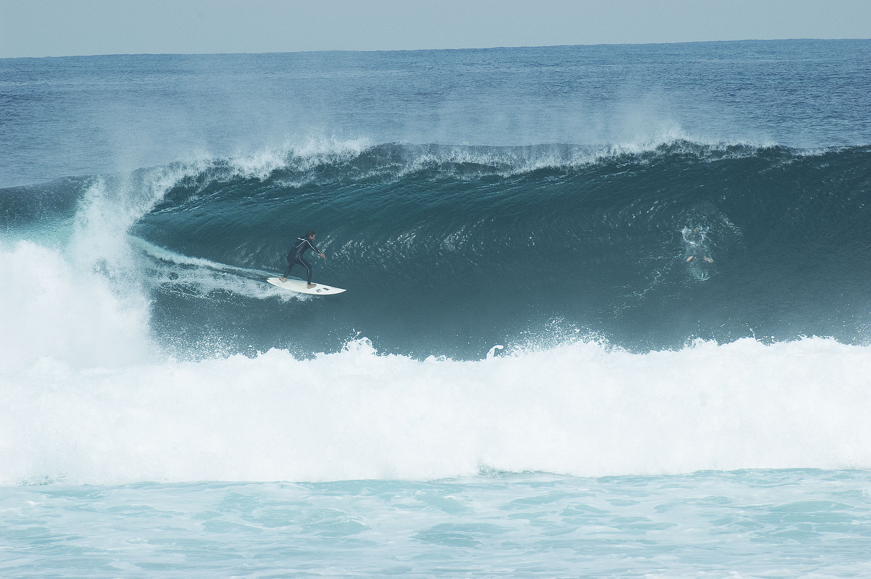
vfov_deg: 2.3
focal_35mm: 600
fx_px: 14504
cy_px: 290
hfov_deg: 3.4
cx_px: 436
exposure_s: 1/500
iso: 200
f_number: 11
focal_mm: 400
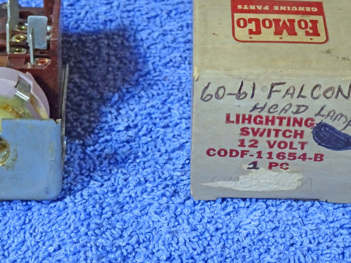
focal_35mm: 100
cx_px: 143
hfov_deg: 19.6
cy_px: 90
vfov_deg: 14.8
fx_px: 1014
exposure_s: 1/15
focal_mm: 12.01
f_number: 5
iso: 800
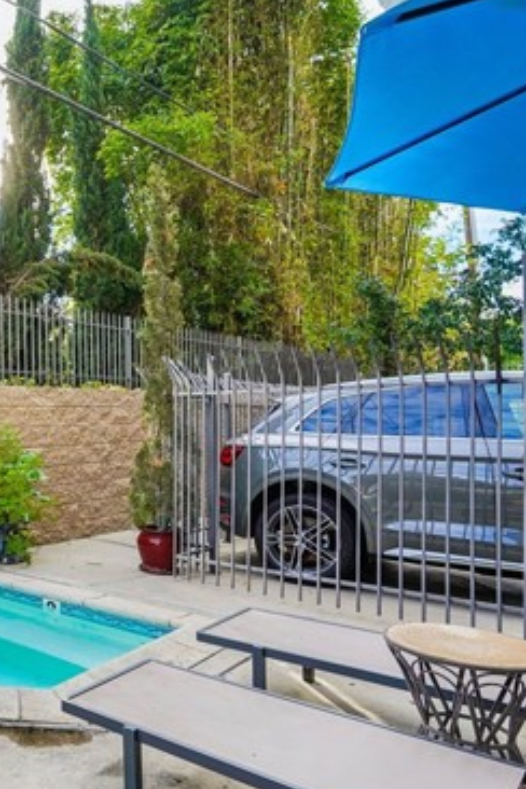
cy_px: 442
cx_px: -114
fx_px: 614
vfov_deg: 65.3
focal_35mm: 28
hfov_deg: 35.7
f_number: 8
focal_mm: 16
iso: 400
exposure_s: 1/200
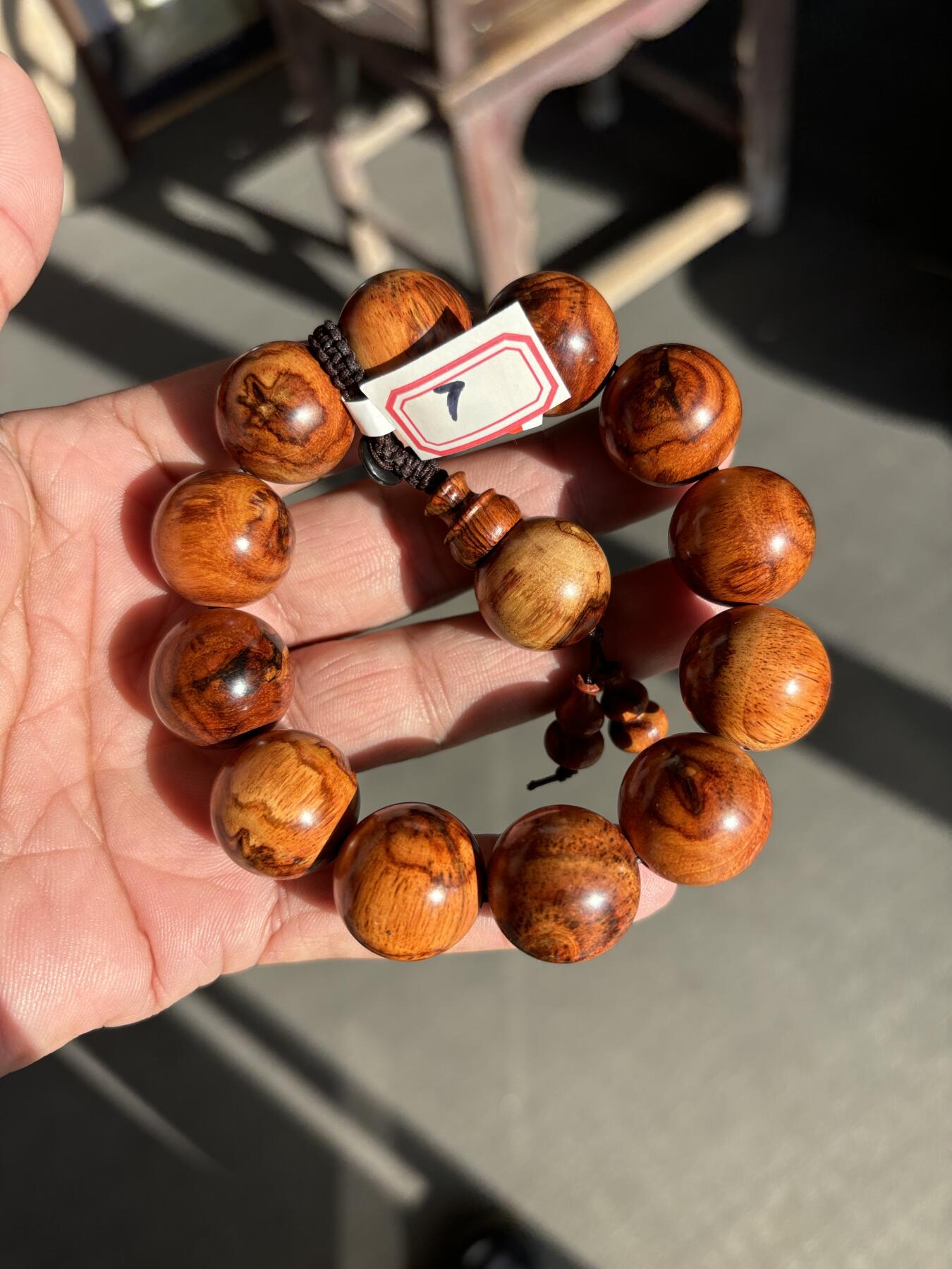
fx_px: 953
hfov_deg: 53.1
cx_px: 476
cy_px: 634
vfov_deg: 67.3
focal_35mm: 26
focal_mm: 5.96
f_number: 1.6
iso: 50
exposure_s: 1/1543
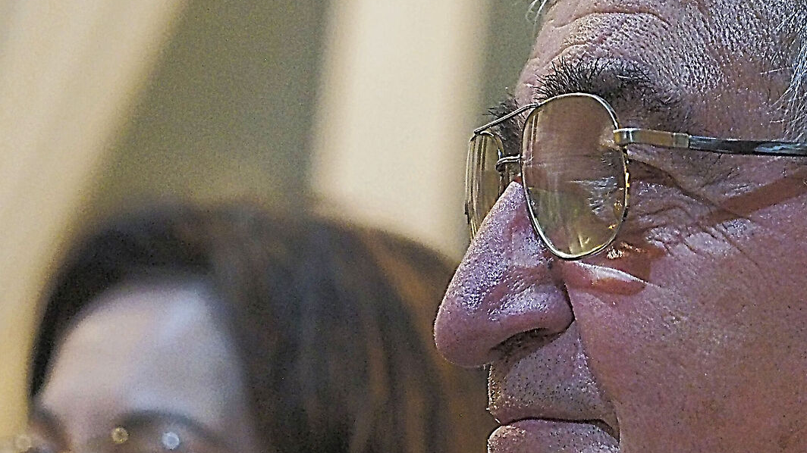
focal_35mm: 295
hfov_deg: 7.3
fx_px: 6311
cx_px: 491
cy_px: 283
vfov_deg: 4.1
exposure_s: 1/30
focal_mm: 60
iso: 2500
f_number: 2.8
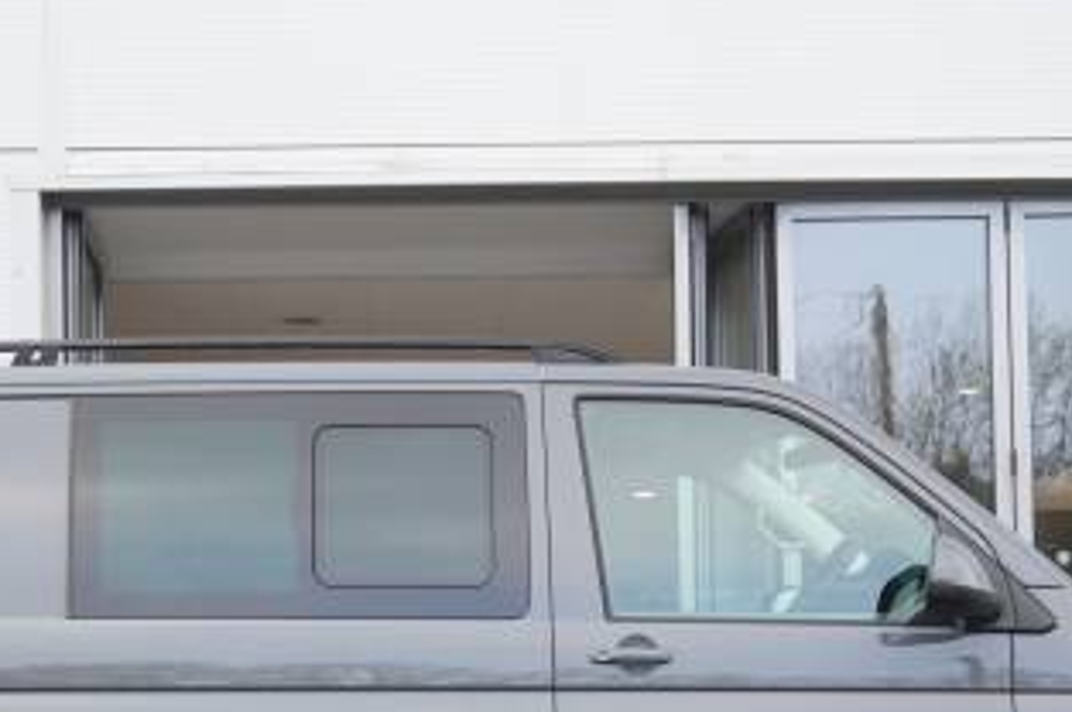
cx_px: 421
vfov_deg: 15.6
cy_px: 685
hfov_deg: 23.6
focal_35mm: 86
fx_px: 2558
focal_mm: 28
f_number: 4.5
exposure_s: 1/60
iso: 125
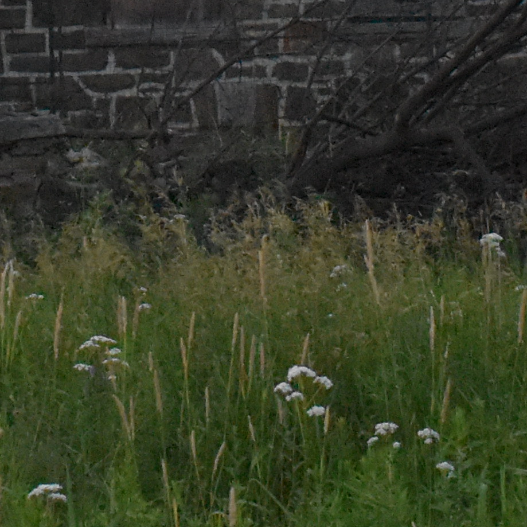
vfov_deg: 9.4
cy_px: -130
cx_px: 243
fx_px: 3152
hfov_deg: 9.6
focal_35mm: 183
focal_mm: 22
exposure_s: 1/125
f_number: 3.8
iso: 5000
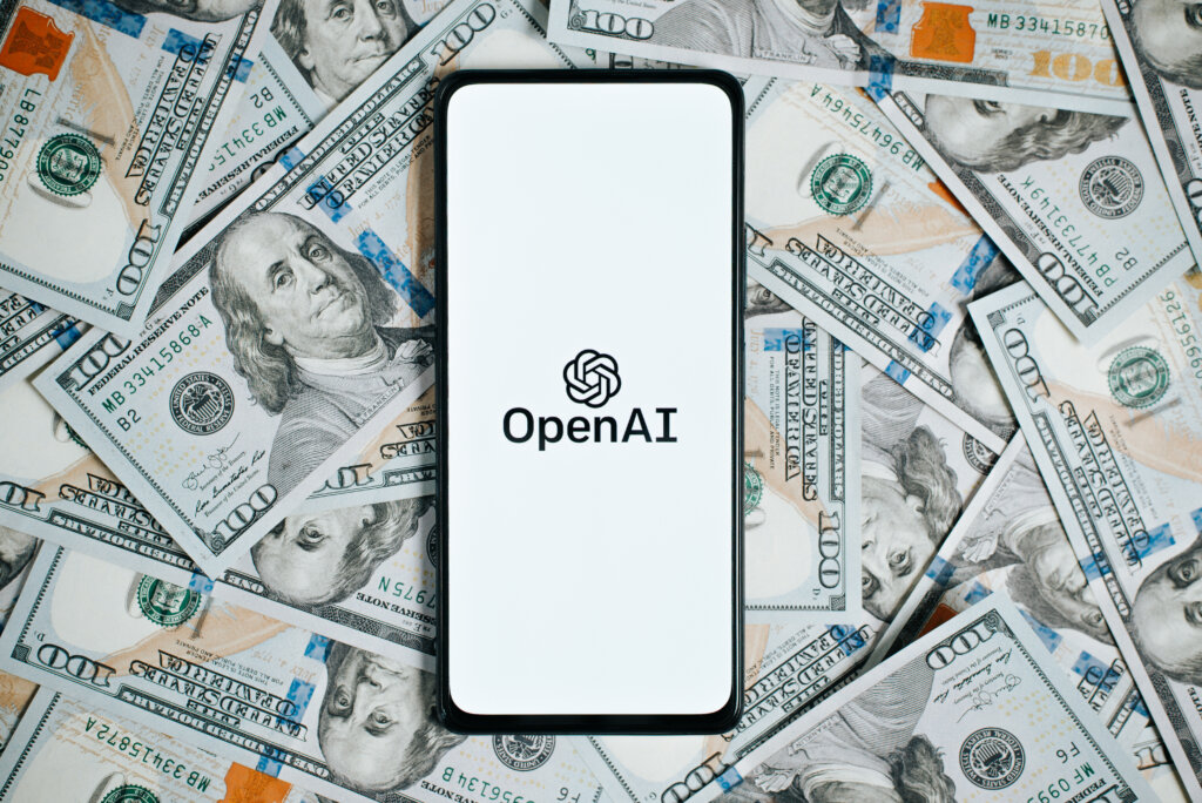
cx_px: 601
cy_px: 402
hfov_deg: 39.6
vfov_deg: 27.0
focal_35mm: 50
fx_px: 1670
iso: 100
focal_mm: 50
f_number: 3.5
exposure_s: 1/30
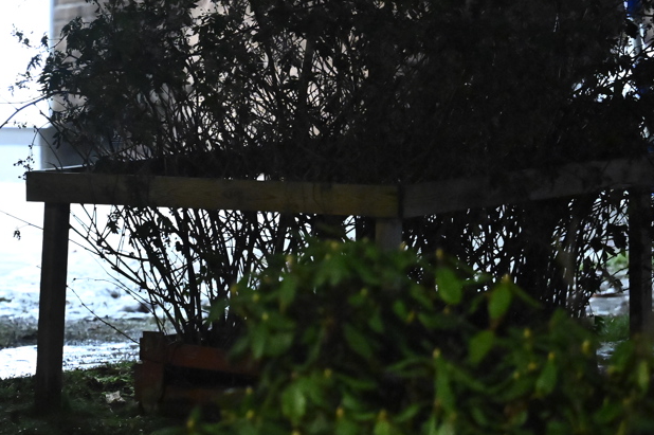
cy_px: 113
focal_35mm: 275
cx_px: -38
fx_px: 4992
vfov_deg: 5.0
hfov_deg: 7.5
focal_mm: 125
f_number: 2.8
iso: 4000
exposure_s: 1/30
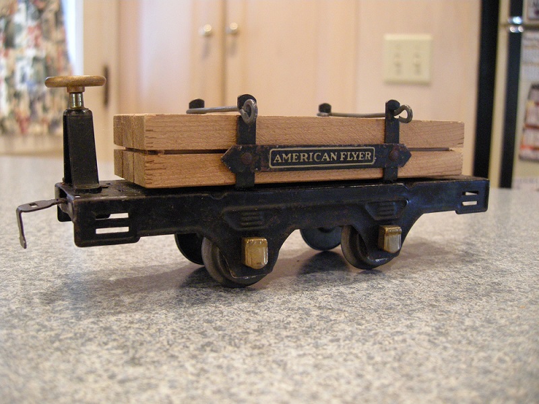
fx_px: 545
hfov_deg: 52.6
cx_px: 270
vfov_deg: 40.7
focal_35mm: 35
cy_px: 202
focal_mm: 7.5
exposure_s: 1/13.8
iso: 400
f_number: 2.7
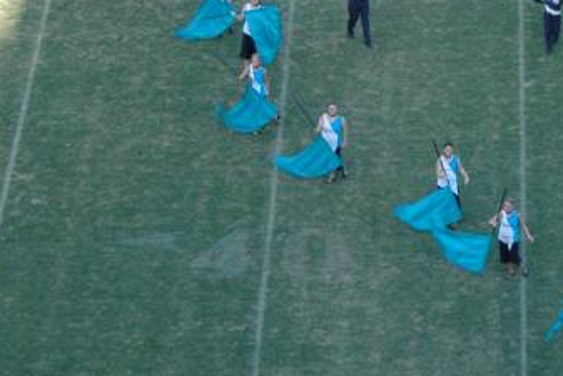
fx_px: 4271
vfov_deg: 5.0
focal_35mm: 273
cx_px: 812
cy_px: 70
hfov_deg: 7.4
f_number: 6.3
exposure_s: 1/125
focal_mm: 60
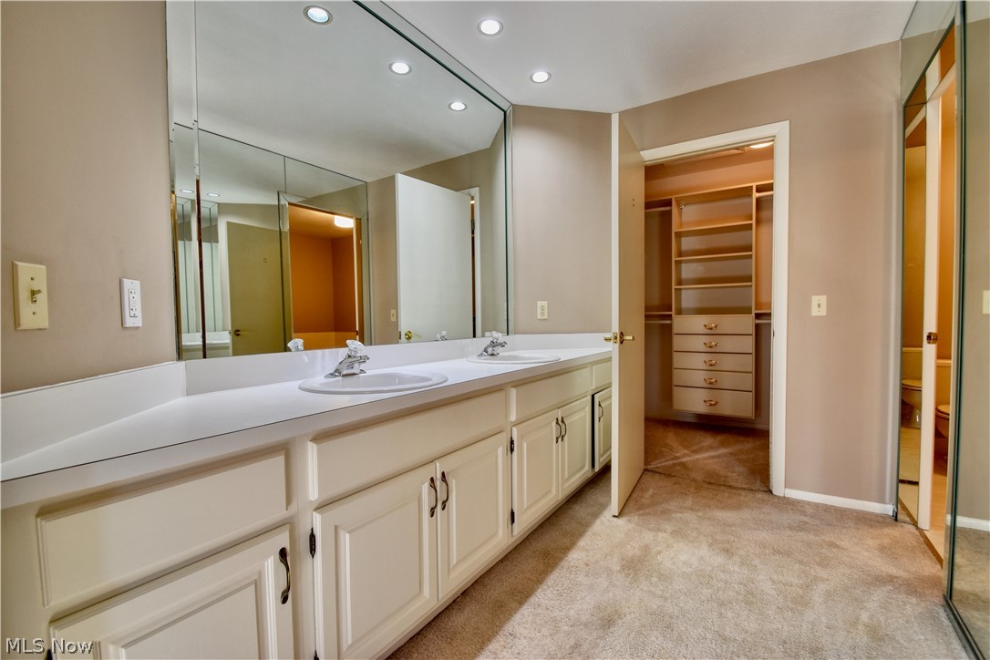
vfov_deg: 77.3
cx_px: 495
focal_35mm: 15
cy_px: 330
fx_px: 412
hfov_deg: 100.4
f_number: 7.1
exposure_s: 1/250
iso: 400
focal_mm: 10
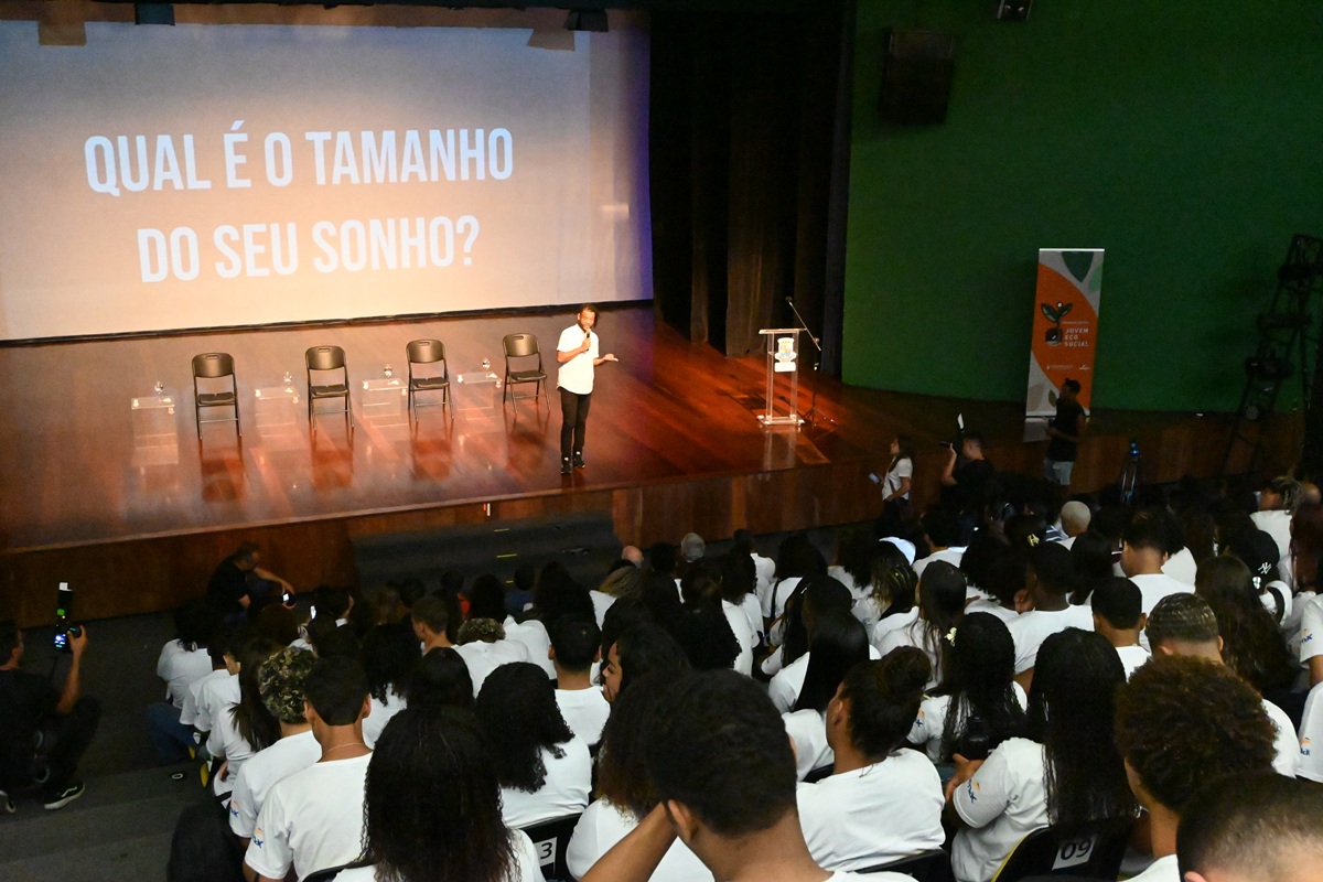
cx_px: 662
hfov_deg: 51.3
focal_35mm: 38
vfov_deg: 35.5
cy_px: 441
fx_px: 1378
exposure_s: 1/50
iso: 20000
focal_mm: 25
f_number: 6.3
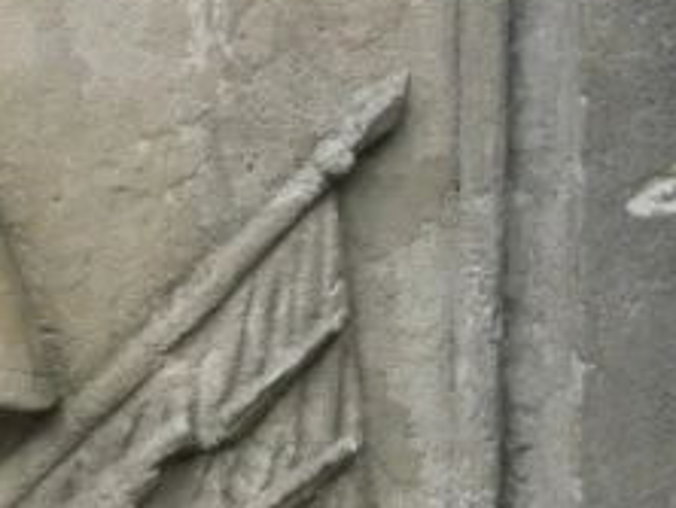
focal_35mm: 224
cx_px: -20
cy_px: 490
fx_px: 4379
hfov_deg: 8.8
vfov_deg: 6.6
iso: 400
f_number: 9.4
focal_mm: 19.1
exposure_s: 1/320
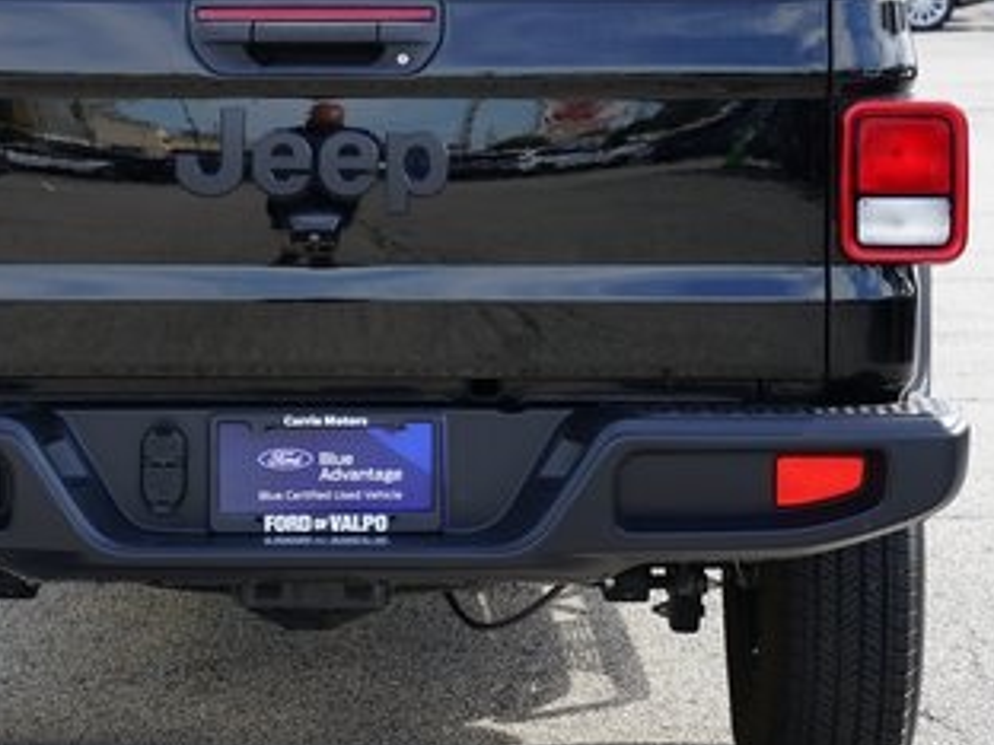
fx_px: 3905
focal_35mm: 136
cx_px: 319
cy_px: 186
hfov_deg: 14.5
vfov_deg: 10.9
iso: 100
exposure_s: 1/100
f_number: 7.1
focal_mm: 69
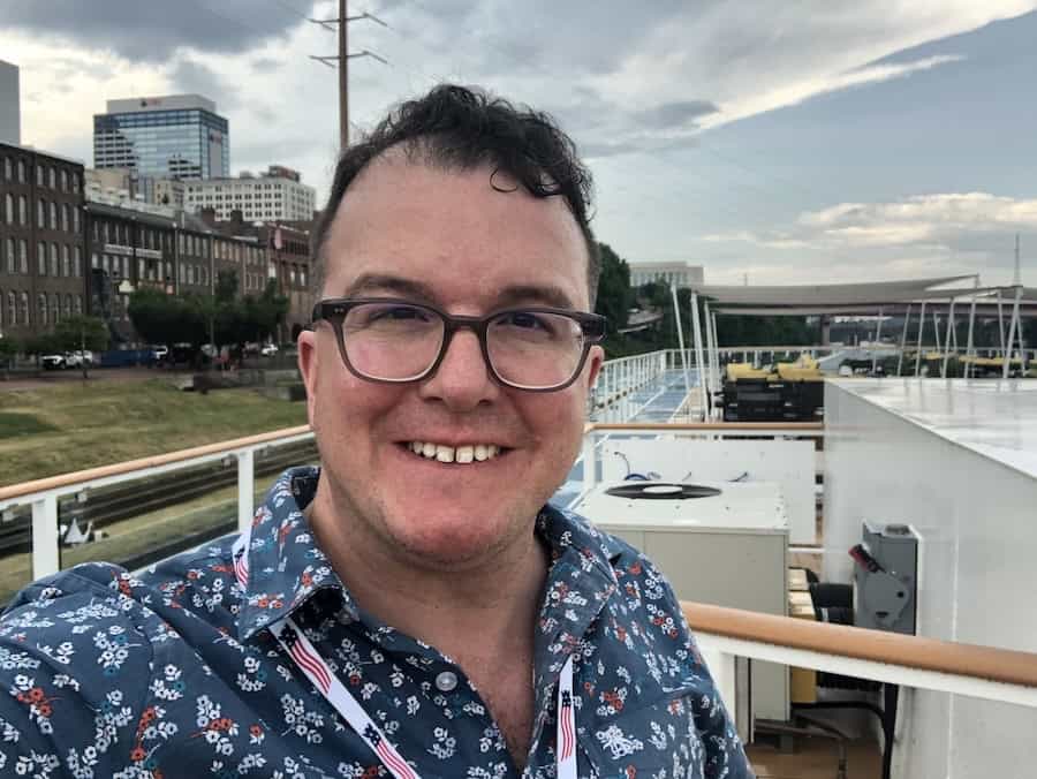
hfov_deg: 56.8
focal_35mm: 32
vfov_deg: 44.2
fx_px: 959
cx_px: 518
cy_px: 390
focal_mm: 2.9
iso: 20
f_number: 2.2
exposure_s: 1/130
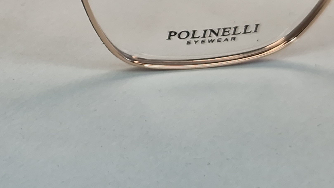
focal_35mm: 62
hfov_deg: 31.5
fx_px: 549
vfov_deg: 18.6
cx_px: 6
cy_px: -24
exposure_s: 1/228
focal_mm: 5.4
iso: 50
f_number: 1.8
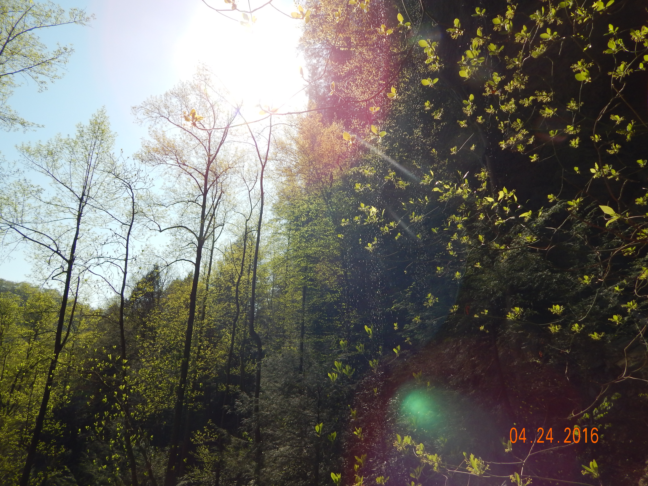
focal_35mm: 23
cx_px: 324
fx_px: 431
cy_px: 243
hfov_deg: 73.9
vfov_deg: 58.9
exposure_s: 1/640
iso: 125
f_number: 6
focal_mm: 4
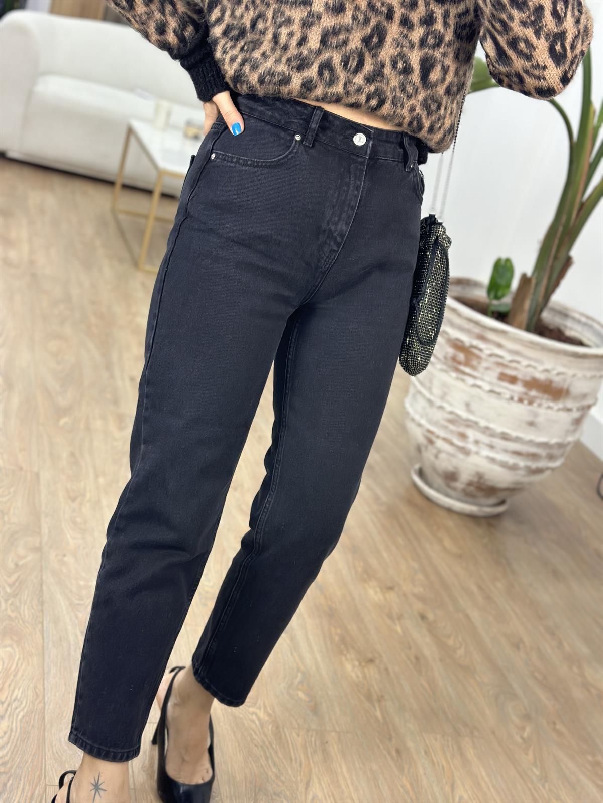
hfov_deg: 30.3
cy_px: 402
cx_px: 302
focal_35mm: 48
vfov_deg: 39.7
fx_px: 1115
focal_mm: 6.86
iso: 160
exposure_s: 1/100
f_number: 1.78
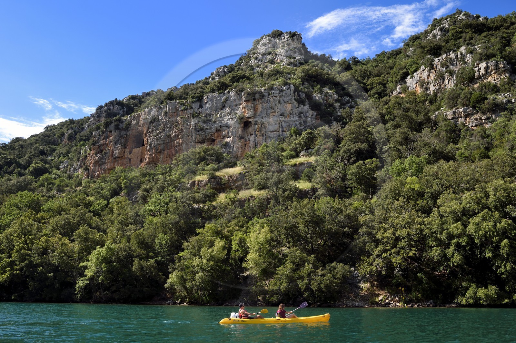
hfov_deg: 63.7
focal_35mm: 29
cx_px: 258
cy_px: 172
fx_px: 415
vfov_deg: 44.9
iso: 200
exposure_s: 1/320
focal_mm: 29
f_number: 10
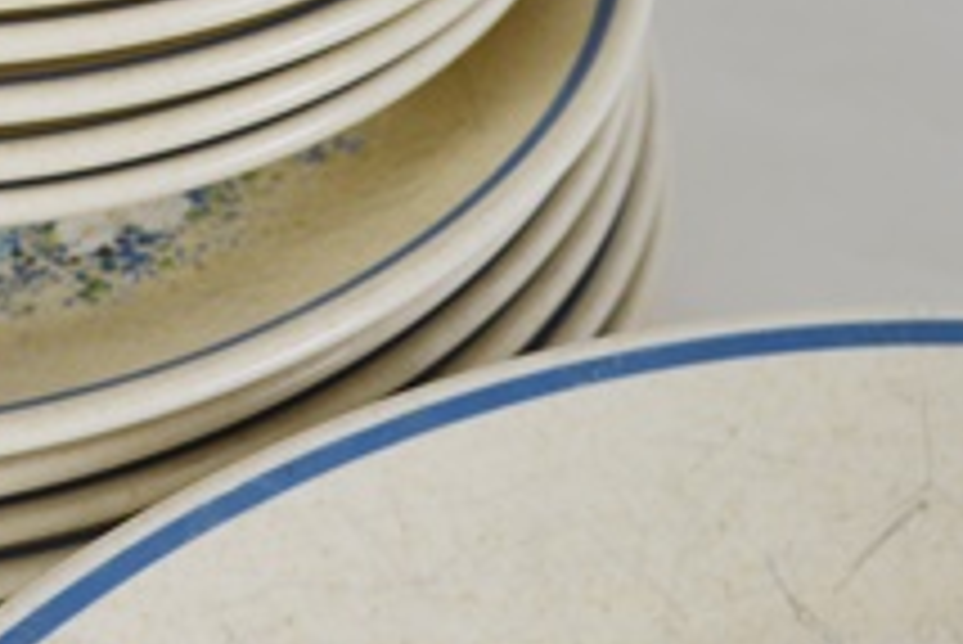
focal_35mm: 101
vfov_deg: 13.3
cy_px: 685
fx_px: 2703
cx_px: 706
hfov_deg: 20.1
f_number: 5.6
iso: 320
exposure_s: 1/125
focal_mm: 24
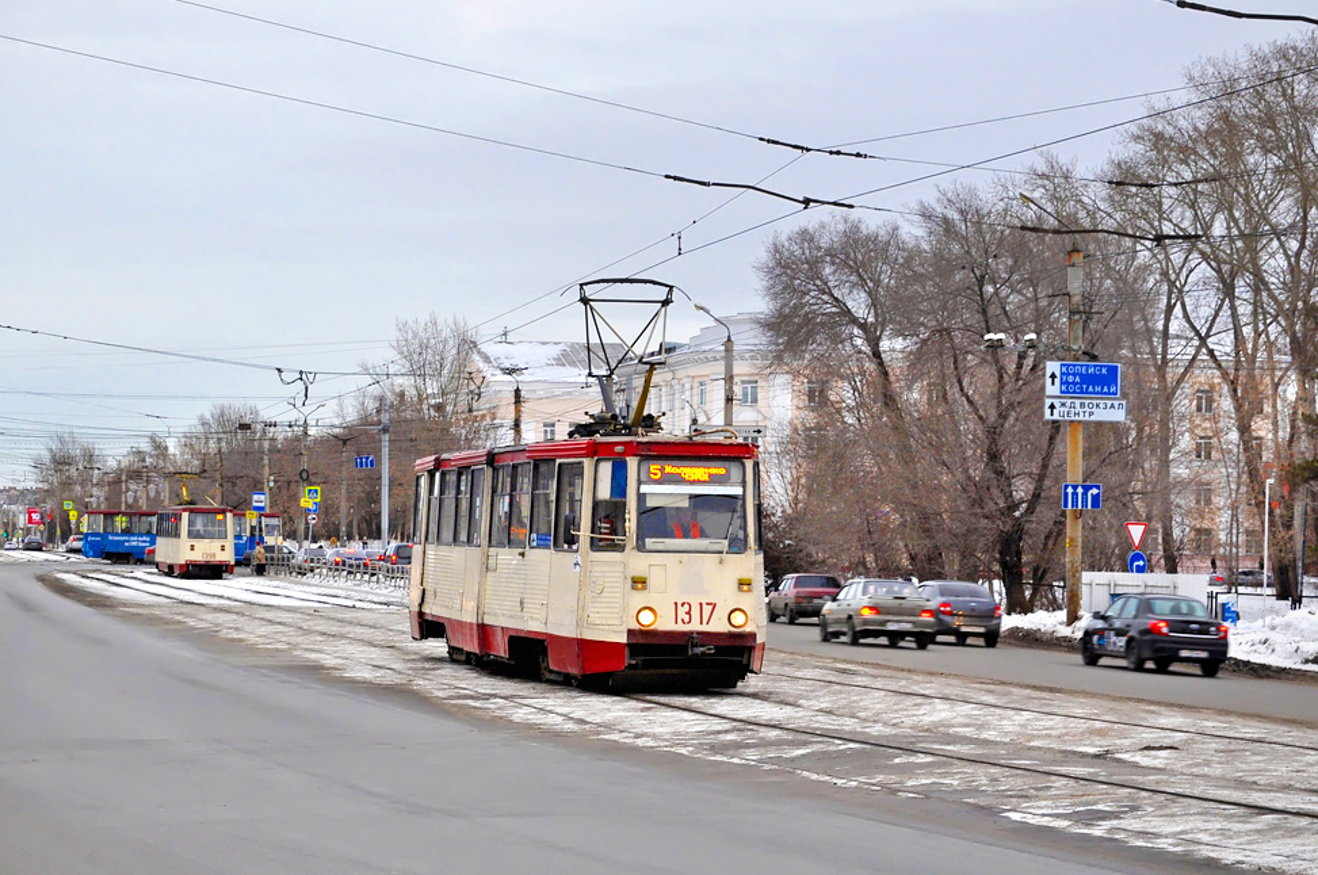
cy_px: 369
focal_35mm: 74
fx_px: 2706
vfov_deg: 18.4
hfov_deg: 27.4
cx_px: 615
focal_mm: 40
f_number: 8
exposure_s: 1/60
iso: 200
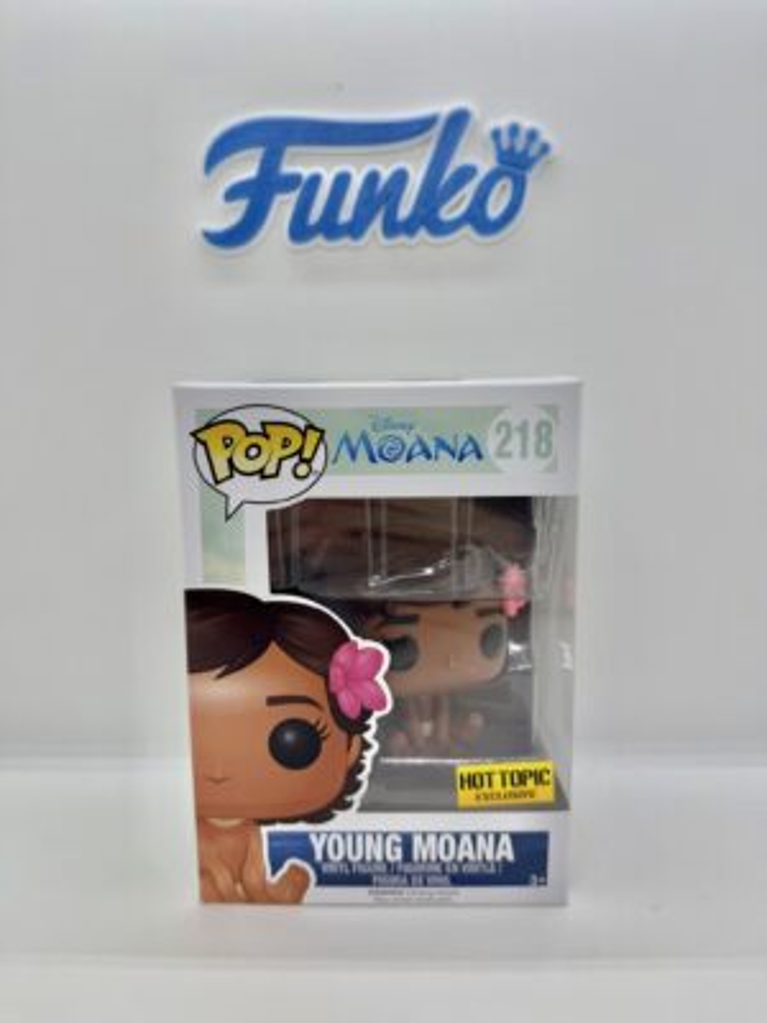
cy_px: 512
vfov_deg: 71.6
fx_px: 709
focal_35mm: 24
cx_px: 384
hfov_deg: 56.8
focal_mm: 6.76
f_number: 1.78
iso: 80
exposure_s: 1/305
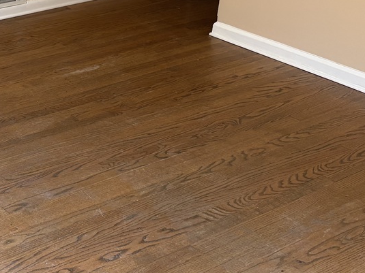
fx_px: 738
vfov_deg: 19.7
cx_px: -124
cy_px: -60
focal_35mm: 70
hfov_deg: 24.0
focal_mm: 5.96
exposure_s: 1/121
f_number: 1.6
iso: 125
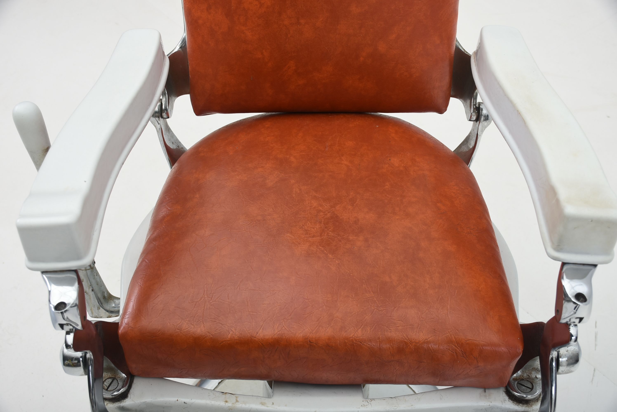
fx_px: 772
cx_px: 308
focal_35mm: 45
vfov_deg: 29.9
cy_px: 206
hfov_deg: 43.6
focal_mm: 30
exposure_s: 1/200
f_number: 7.1
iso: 200
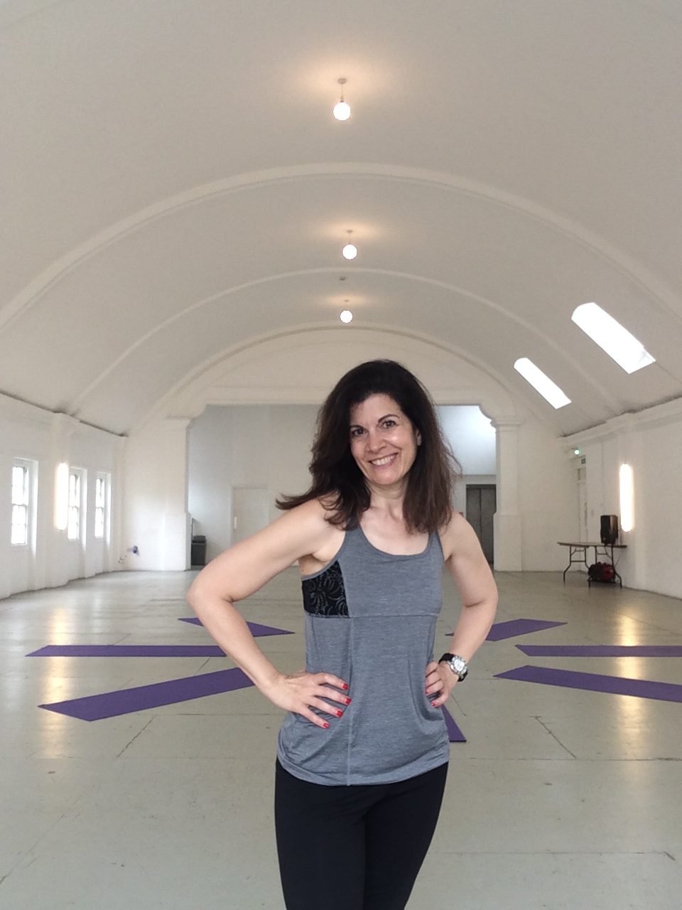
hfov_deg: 45.4
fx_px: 814
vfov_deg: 58.4
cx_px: 341
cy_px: 455
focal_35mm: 31
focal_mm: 2.15
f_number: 2.4
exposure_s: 1/33
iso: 80
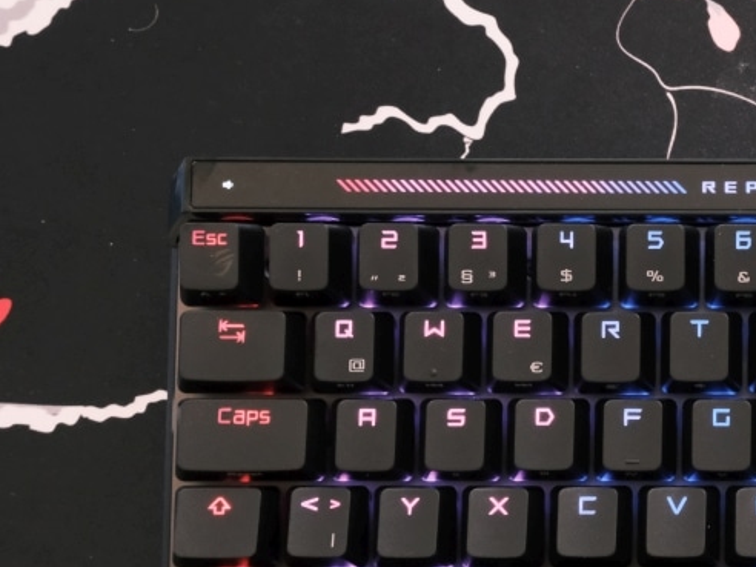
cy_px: 356
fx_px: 1747
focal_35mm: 80
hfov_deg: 22.9
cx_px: 850
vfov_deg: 18.4
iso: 3200
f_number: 8
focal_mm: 23.4
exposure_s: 1/10
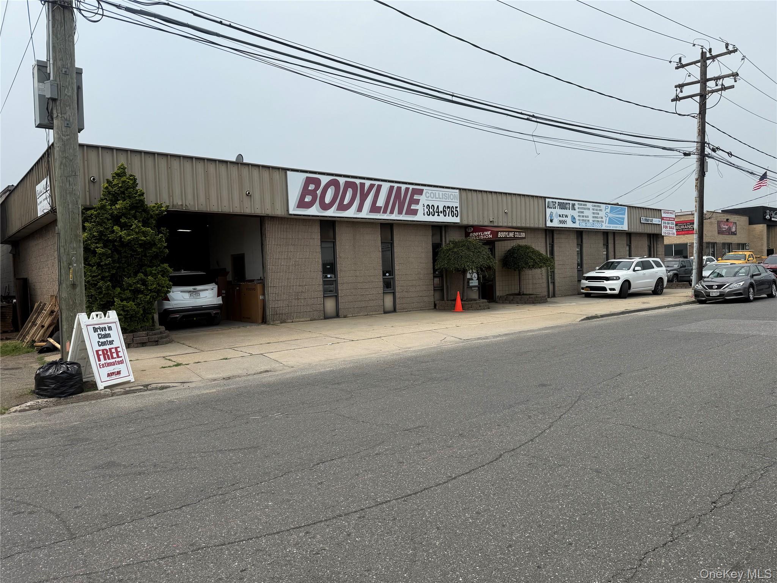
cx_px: 388
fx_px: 539
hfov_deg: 71.6
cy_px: 292
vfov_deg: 56.8
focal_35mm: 24
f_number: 1.78
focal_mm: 6.76
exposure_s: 1/4673
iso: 80
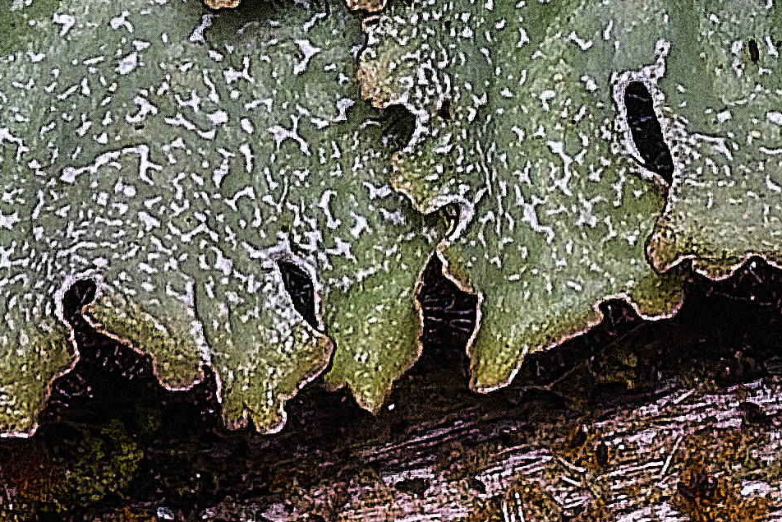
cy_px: -873
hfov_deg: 1.6
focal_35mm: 1316
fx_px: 28589
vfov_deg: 1.0
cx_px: 647
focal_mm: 147
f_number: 51
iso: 640
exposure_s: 1/200
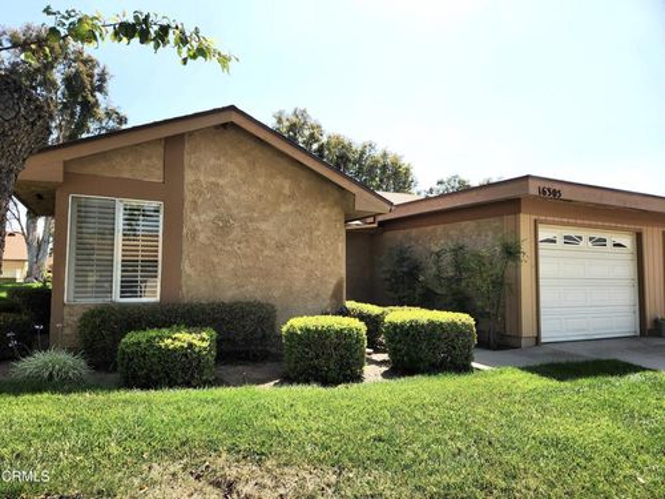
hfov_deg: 73.9
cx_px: 332
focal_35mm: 23
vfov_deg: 58.9
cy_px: 250
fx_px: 442
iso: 20
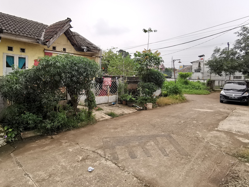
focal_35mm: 21
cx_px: 121
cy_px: 83
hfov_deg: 79.0
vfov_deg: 63.2
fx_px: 151
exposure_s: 1/434
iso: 50
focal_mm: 2.35
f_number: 2.2
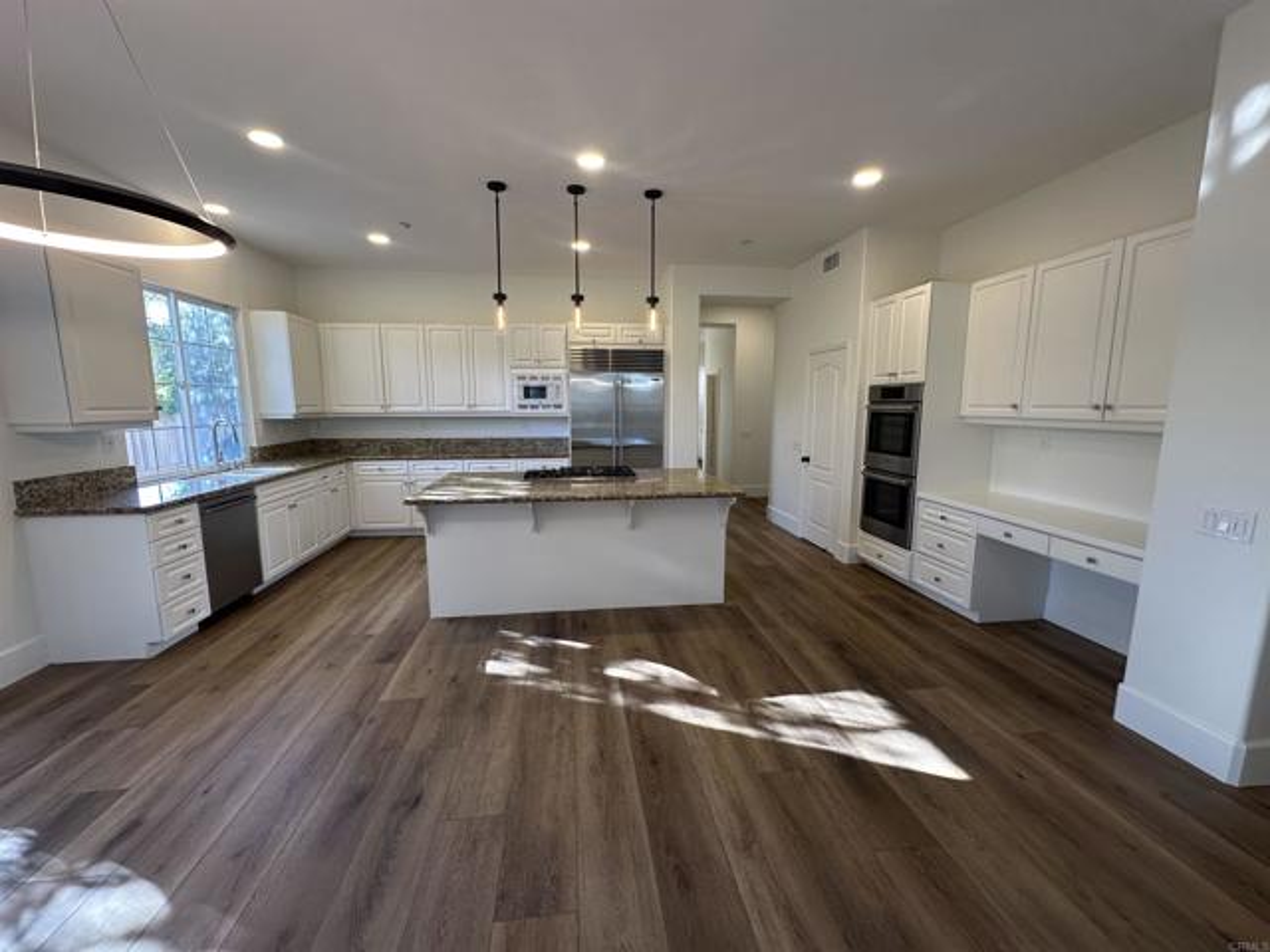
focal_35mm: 14
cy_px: 476
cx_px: 635
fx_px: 514
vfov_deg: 85.7
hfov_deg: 102.1
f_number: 2.2
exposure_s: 1/99
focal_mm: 2.22
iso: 125
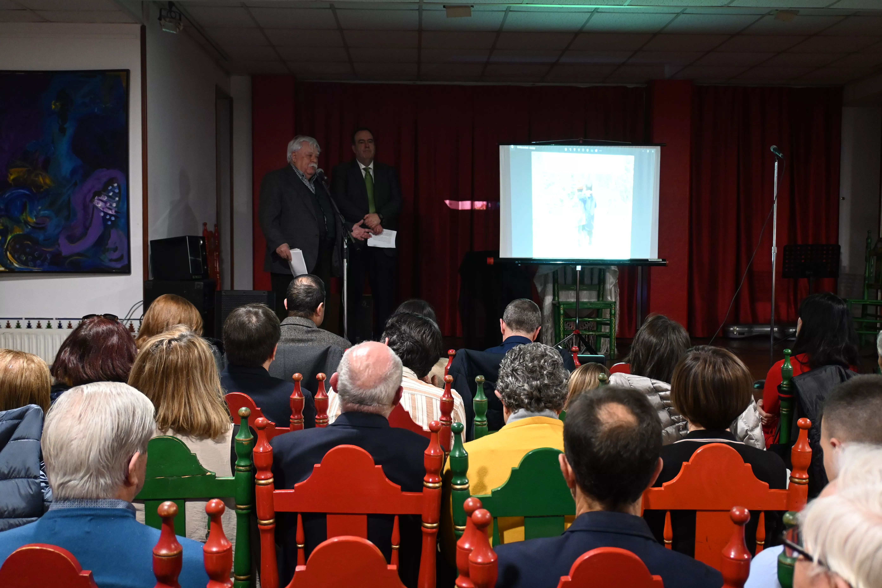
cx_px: 441
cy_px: 294
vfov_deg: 36.9
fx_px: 882
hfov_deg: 53.1
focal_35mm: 36
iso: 1600
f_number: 4.2
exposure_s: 1/15
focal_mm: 24
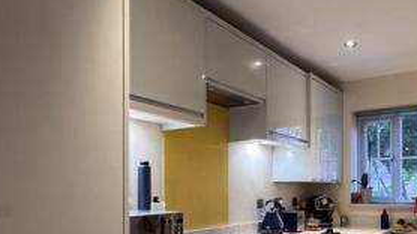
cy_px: 191
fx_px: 354
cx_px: 295
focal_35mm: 32
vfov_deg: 35.3
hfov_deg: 58.9
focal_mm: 2.22
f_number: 2.2
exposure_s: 1/50
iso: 250
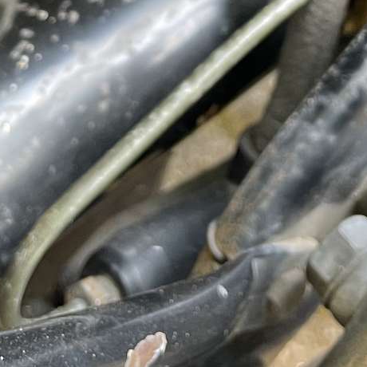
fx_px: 1199
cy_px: -169
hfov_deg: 17.4
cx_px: 179
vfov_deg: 16.1
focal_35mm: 100
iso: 125
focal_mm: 4.2
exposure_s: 1/70
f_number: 1.6
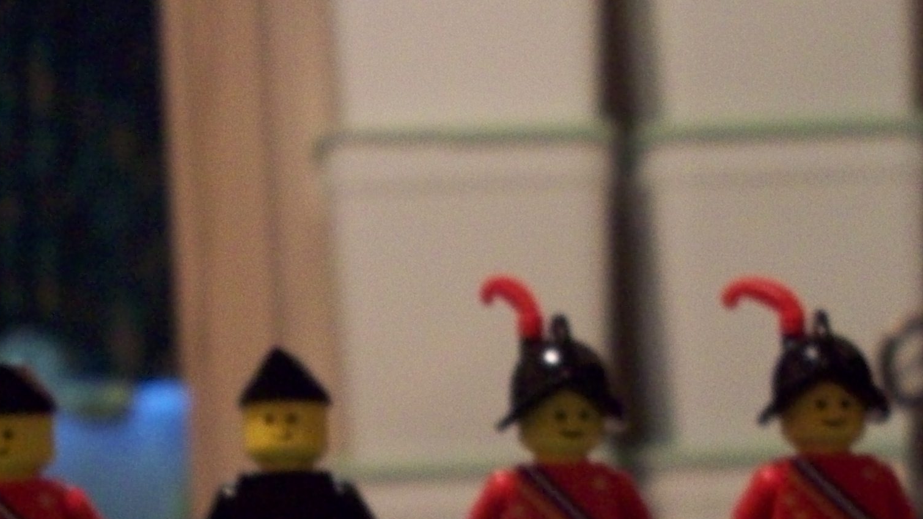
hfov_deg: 24.1
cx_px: 353
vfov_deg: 13.4
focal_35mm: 88
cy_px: 588
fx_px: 2154
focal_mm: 6.2
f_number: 2.8
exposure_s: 1/8
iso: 200
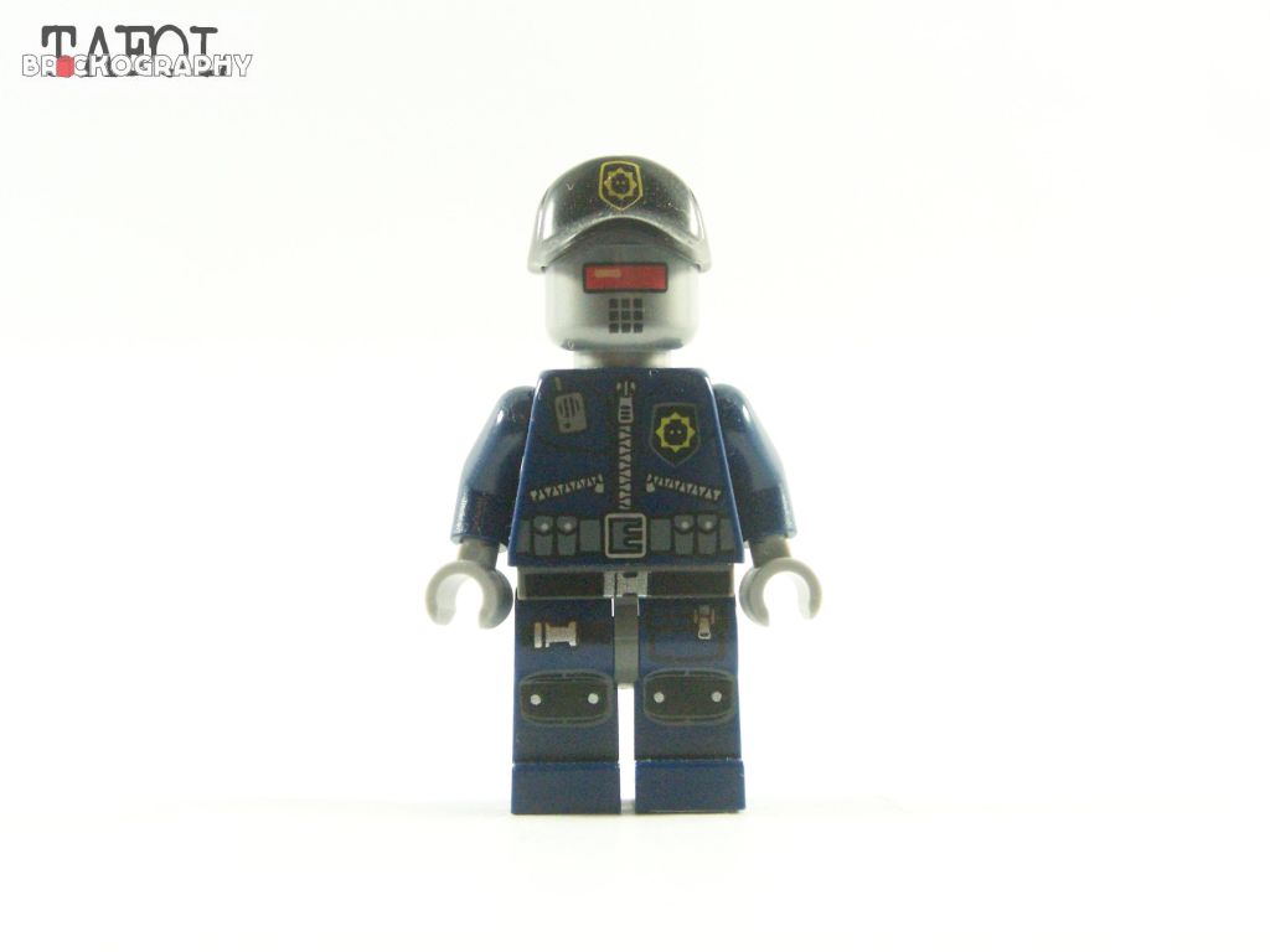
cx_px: 635
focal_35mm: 82
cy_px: 476
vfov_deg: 18.0
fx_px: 3008
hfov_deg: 23.8
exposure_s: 1/60
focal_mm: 13.7
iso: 400
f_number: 4
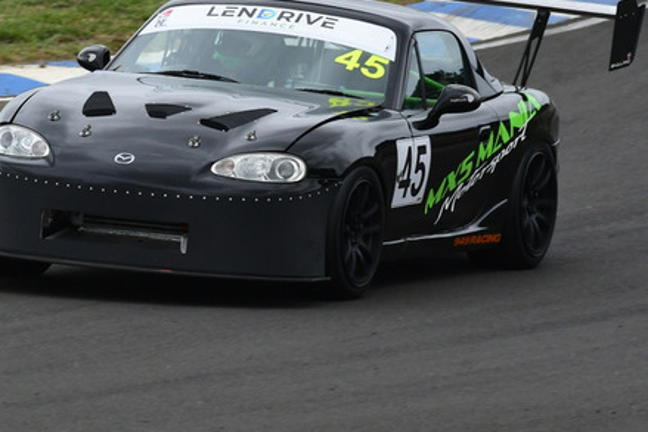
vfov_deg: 1.2
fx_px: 20183
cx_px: 249
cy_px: 99
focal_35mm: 1121
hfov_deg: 1.8
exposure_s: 1/640
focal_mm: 410
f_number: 11
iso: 800
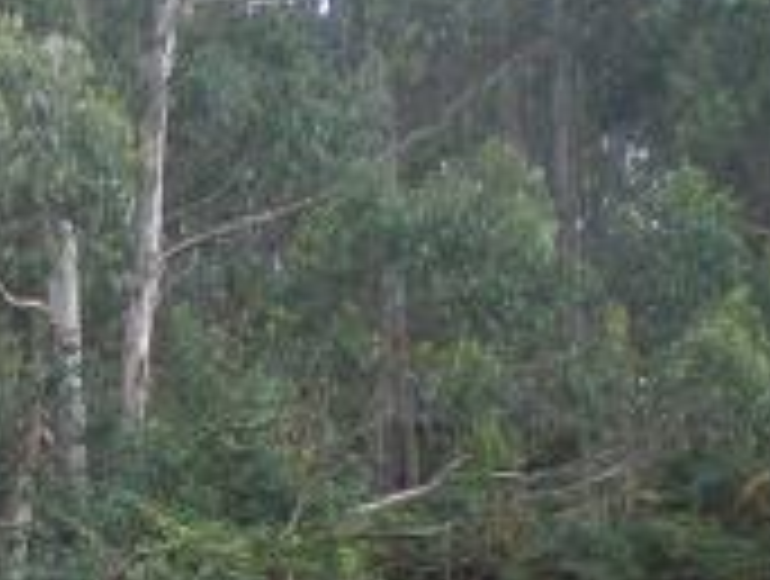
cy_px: 764
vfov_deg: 12.3
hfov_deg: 15.8
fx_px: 2608
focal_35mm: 117
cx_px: -275
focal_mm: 6.3
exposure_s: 1/50
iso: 400
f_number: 3.1
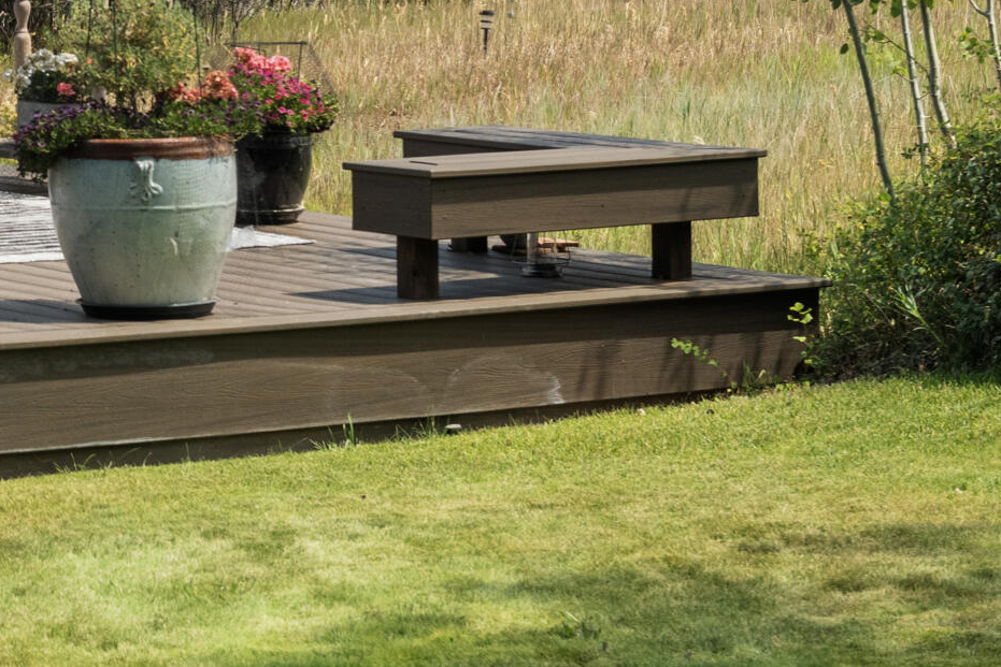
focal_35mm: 145
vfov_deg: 9.3
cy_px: -244
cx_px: -273
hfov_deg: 13.7
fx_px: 4032
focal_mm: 45
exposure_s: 1/200
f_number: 7.1
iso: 400
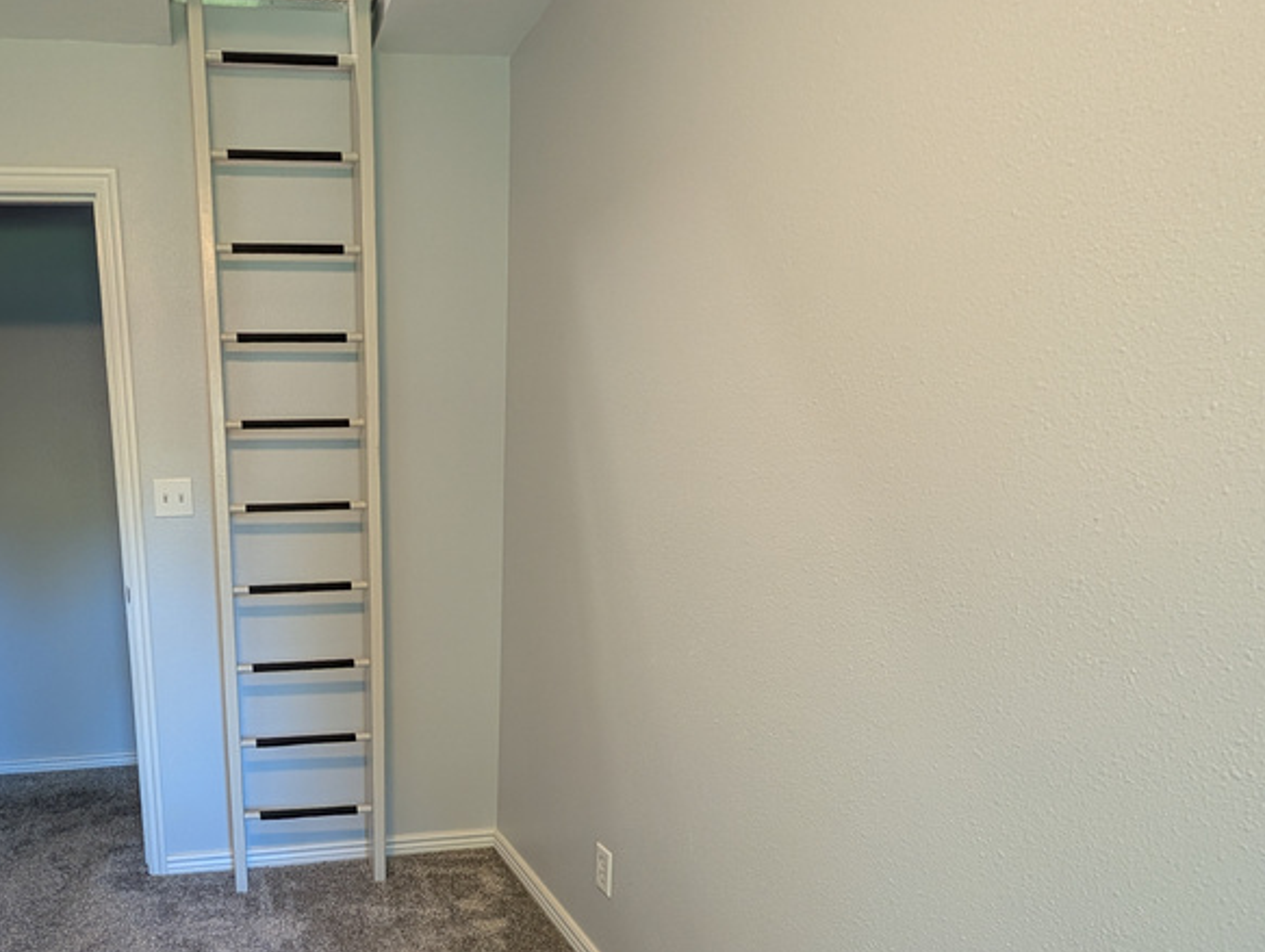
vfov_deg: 62.0
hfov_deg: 73.7
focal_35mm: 21
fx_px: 769
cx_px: 325
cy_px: 638
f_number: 1.7
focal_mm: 2.02
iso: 146
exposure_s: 1/24
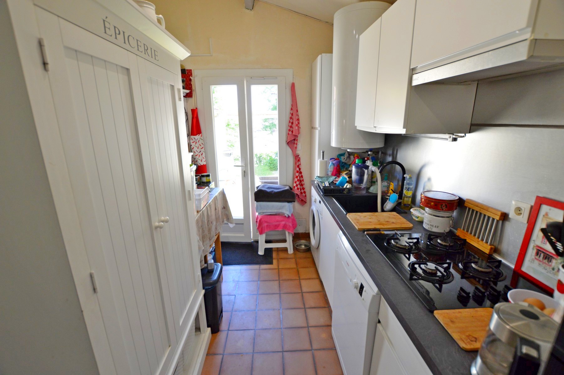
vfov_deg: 77.2
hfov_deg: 100.4
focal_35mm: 15
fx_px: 235
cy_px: 188
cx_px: 282
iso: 400
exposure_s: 1/80
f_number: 4.5
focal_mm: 10
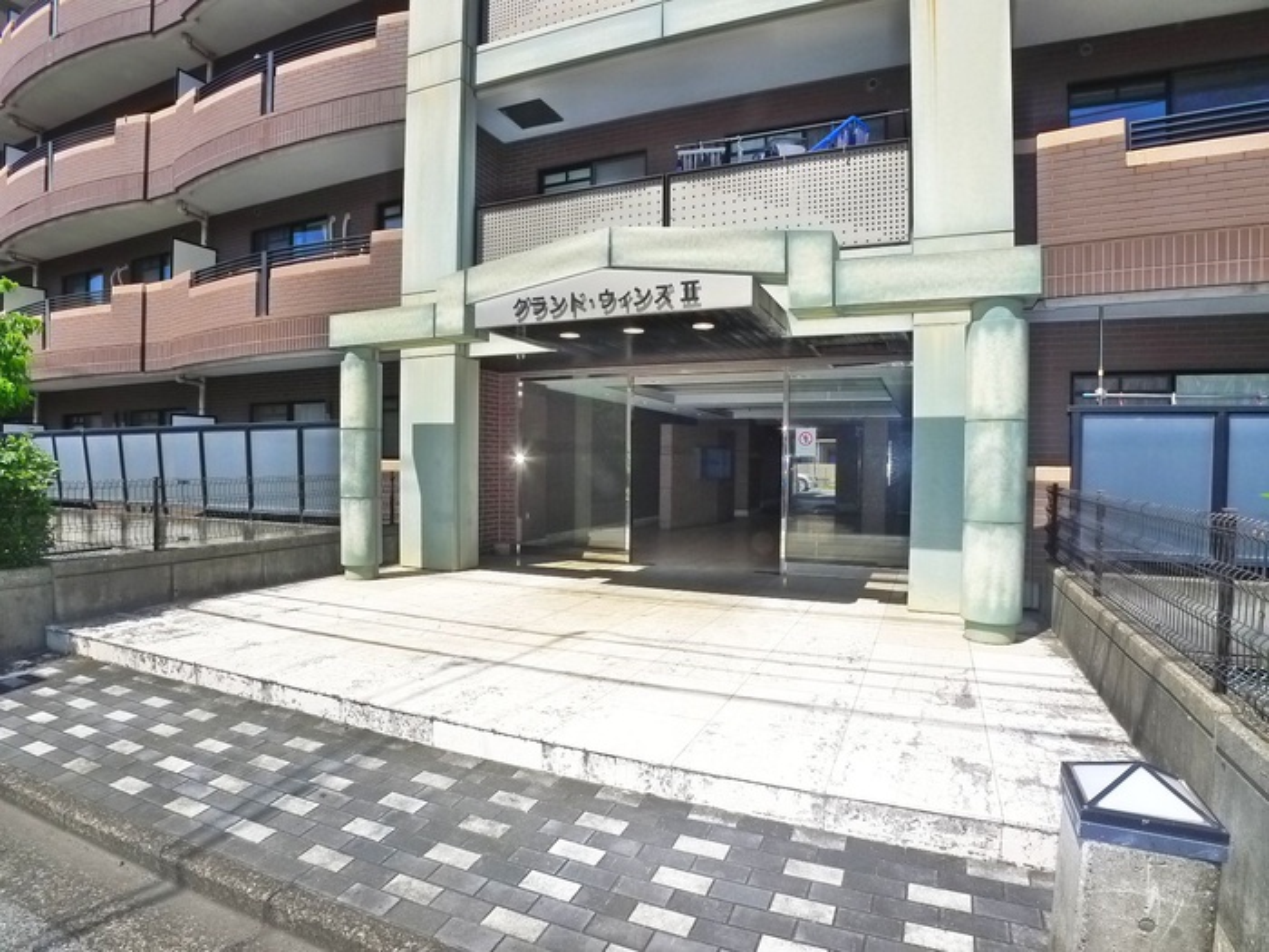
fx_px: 880
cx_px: 634
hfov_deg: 71.6
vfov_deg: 56.8
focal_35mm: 24
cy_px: 476
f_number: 4.5
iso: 400
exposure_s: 1/1000
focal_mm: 5.1
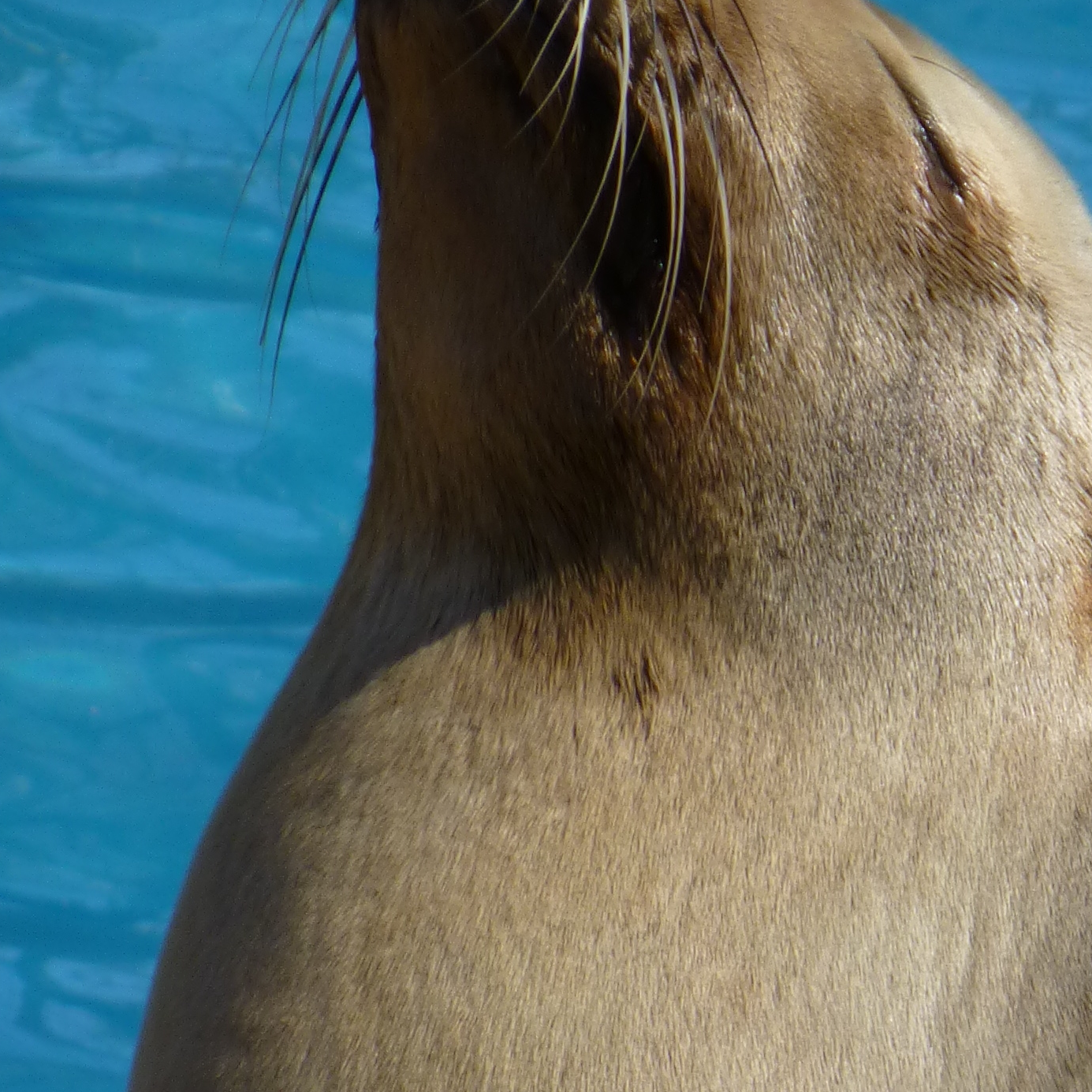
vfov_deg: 2.0
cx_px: 1095
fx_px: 30694
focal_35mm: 860
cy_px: 1320
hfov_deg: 2.0
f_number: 5.9
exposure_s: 1/400
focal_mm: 55.7
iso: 100
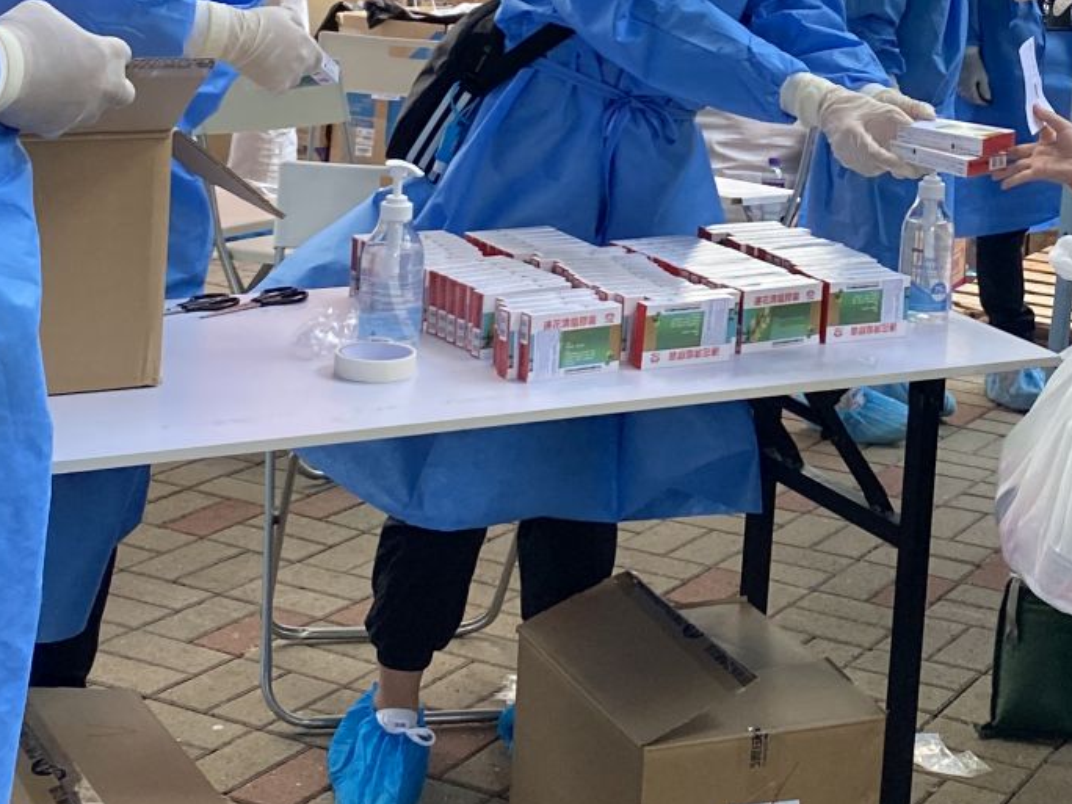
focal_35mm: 76
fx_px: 2354
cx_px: 923
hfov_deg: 25.0
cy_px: -6
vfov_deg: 18.8
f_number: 1.8
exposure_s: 1/121
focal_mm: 4.25
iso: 125
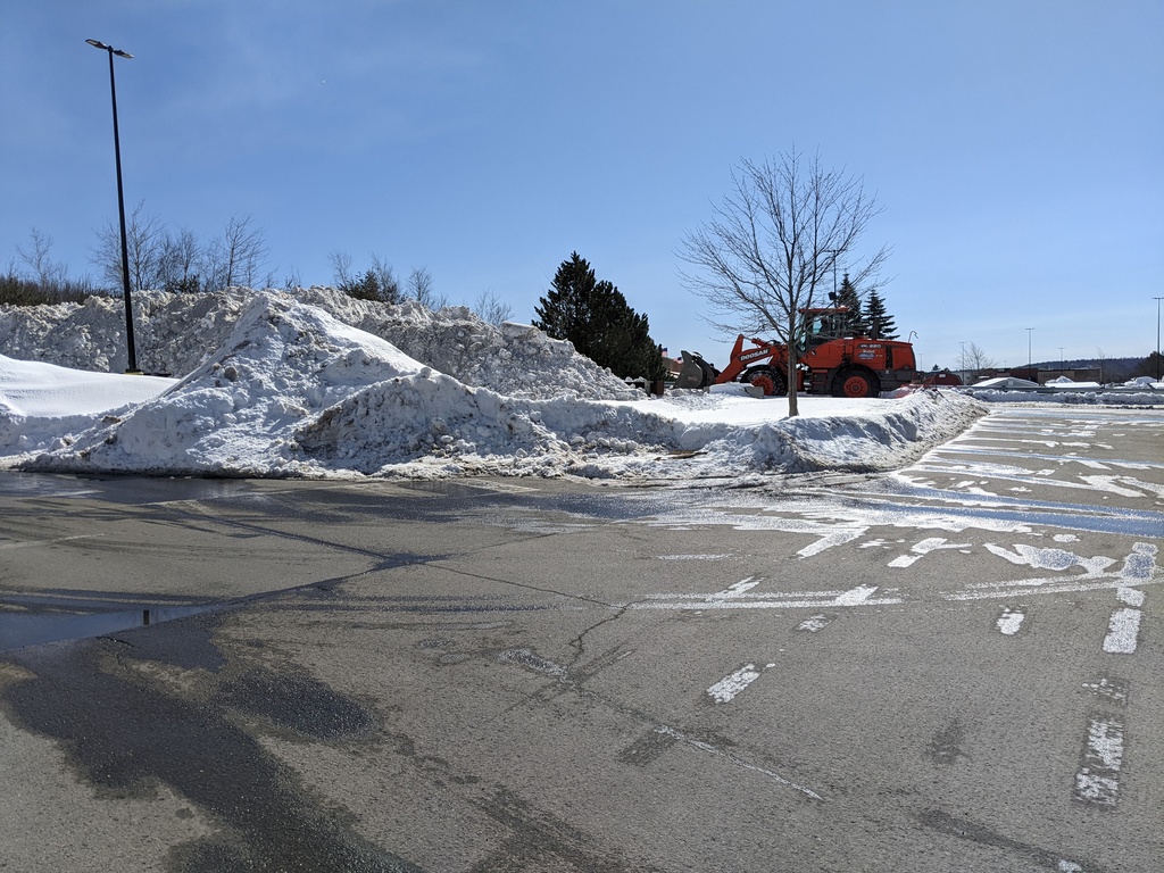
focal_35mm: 27
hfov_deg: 65.3
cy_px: 436
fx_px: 908
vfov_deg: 51.4
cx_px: 582
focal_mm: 4.44
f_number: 1.8
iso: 54
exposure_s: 1/7812
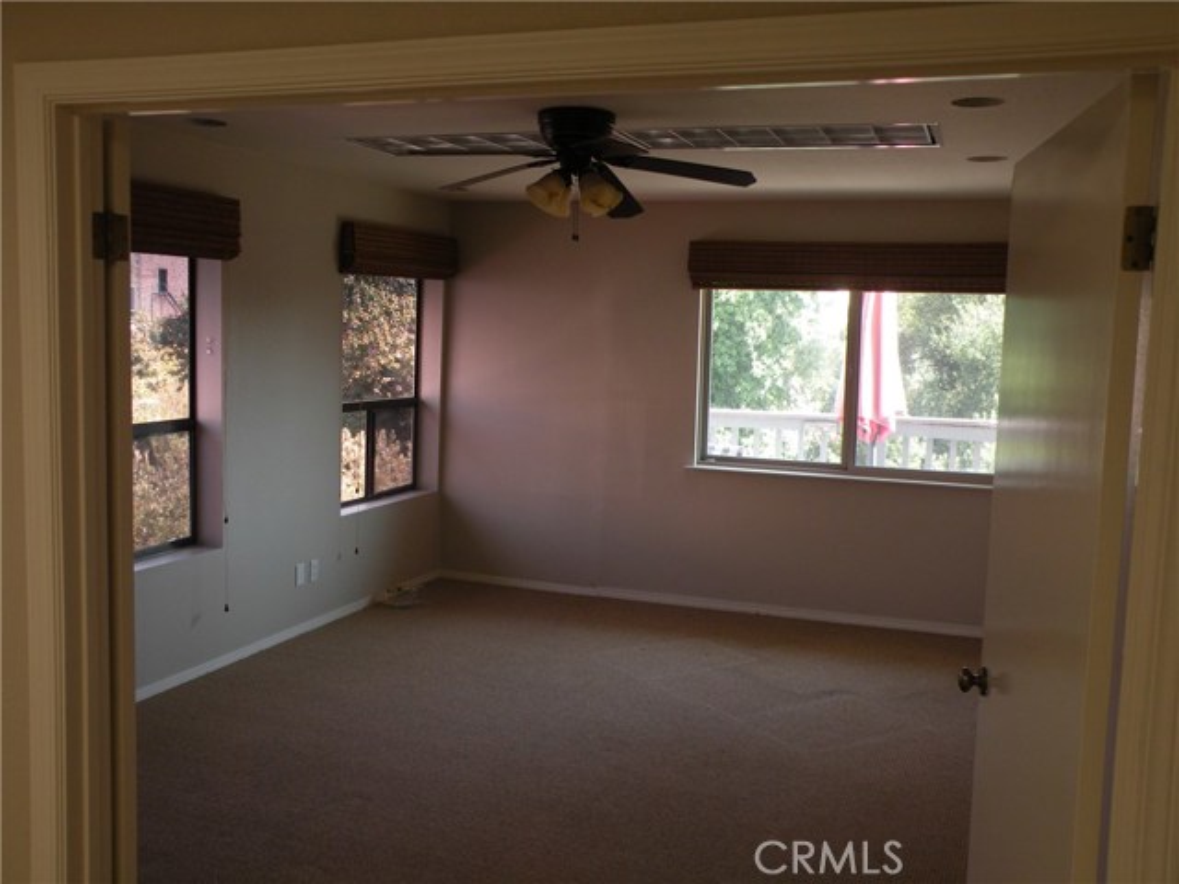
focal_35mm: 33
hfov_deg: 55.4
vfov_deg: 42.9
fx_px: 1124
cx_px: 590
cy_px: 442
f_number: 3.2
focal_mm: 5.8
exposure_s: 1/59.8
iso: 96
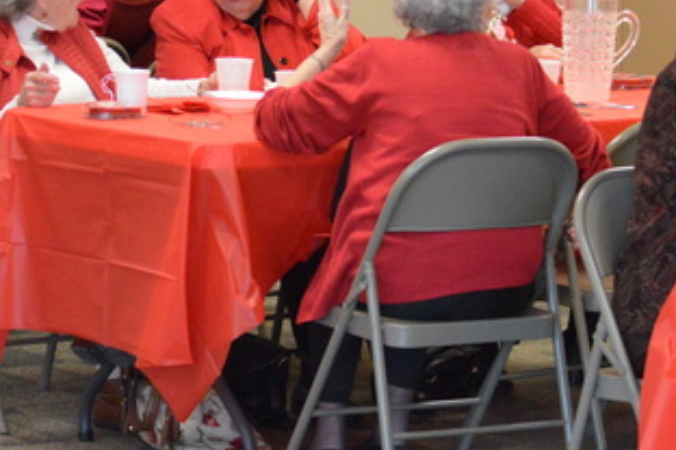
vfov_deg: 6.5
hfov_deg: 9.7
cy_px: 13
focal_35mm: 211
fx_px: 3967
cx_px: 338
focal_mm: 55
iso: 3200
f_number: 4.2
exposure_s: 1/200
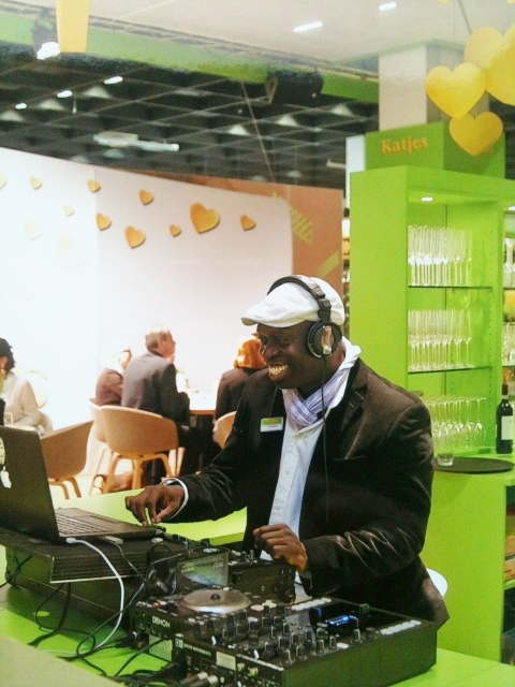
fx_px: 694
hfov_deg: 40.7
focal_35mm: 35
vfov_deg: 52.6
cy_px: 344
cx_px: 258
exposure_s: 1/120
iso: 100
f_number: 2.8
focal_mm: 3.85
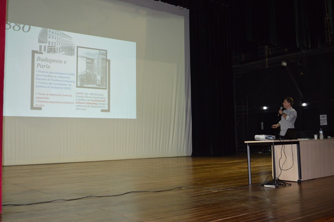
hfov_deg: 48.0
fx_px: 375
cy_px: 111
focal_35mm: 40
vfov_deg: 32.9
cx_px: 167
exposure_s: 1/60
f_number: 4
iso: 1250
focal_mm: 27
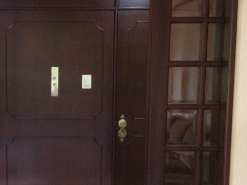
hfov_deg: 25.6
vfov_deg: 19.6
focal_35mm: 75
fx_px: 535
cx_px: 54
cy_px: 119
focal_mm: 4.28
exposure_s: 1/20
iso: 250
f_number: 2.4
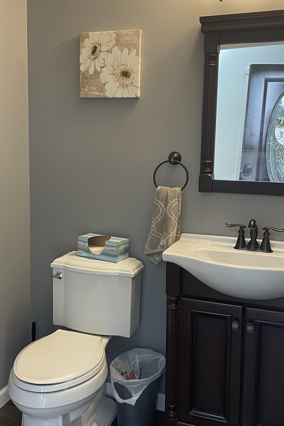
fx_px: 474
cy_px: 194
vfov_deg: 48.4
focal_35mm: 40
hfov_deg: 33.3
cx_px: 110
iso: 160
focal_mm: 4.2
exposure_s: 1/60
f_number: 1.6
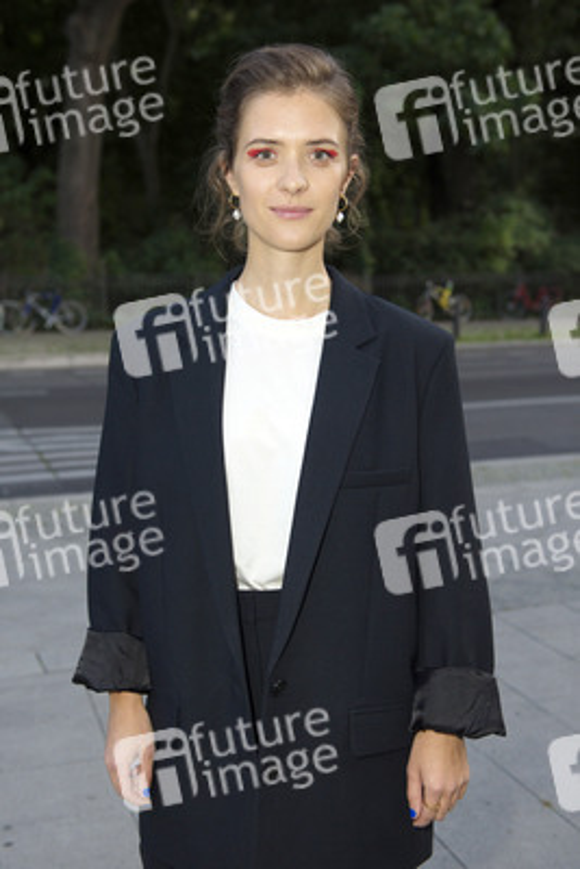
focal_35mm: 40
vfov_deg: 48.4
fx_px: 966
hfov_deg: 33.4
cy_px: 434
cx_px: 290
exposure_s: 1/160
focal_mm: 40
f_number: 4
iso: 800
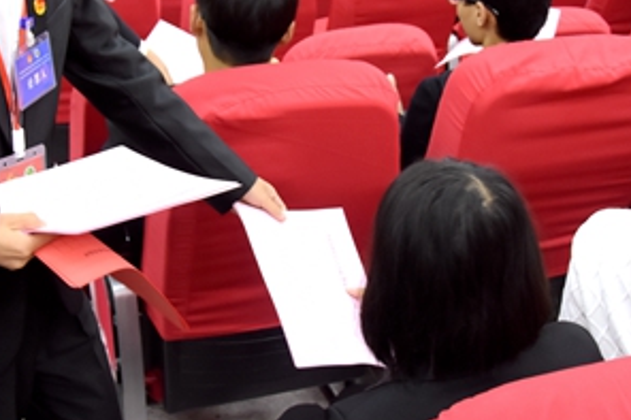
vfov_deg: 19.9
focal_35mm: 67
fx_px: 1174
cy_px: 43
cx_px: 292
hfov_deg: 30.1
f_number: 4.5
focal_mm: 22
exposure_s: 1/60
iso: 800
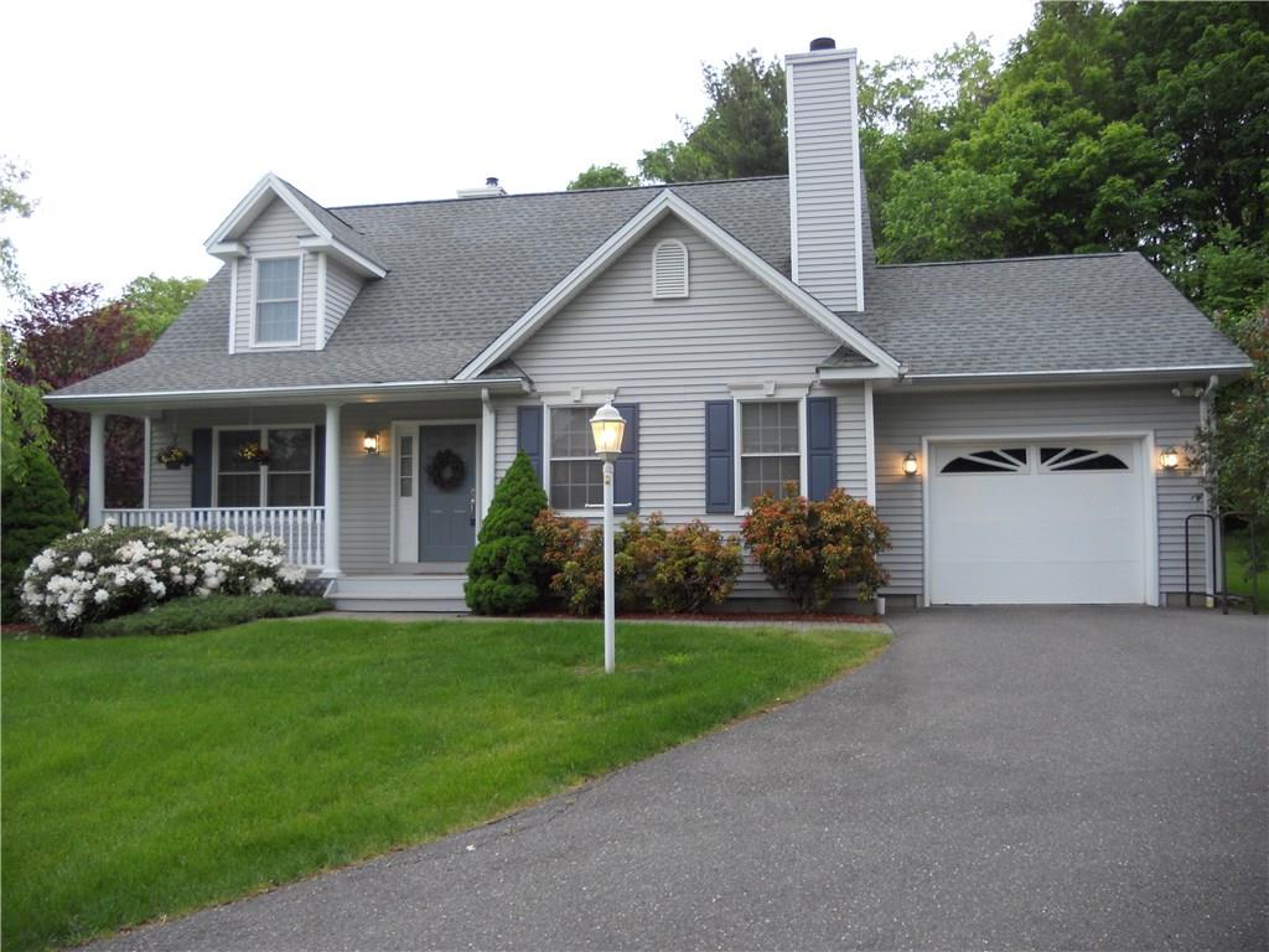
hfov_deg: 65.3
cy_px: 476
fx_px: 990
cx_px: 634
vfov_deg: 51.4
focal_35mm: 27
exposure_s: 1/40
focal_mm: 4.9
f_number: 3.2
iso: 80
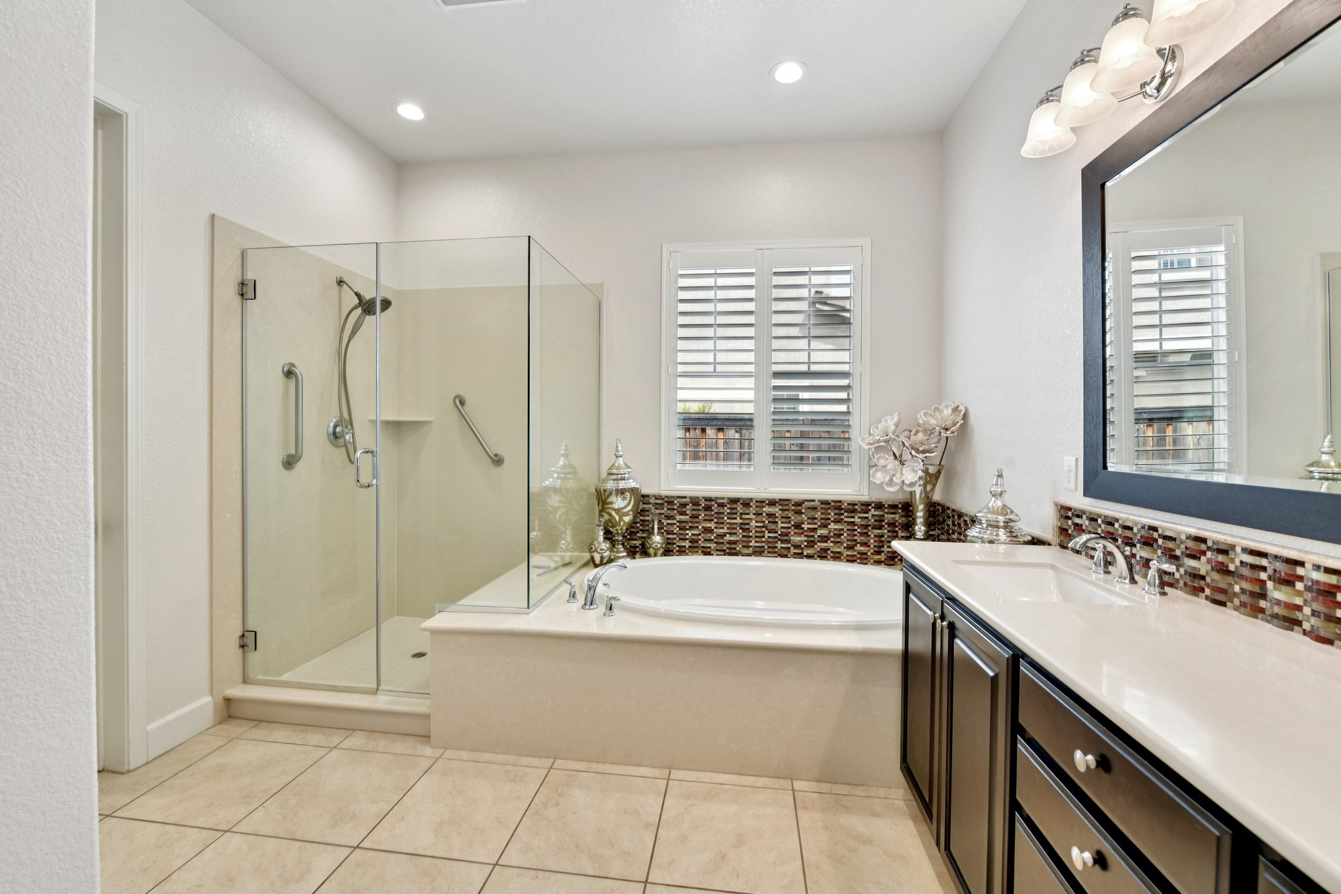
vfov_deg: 81.2
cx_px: 670
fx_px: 521
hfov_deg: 104.3
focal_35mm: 14
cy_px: 447
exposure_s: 1/40
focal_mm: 14
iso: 200
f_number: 8
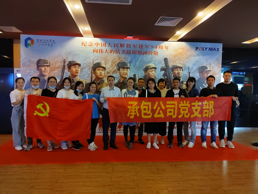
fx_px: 171
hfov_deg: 73.9
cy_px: 97
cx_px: 129
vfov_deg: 58.9
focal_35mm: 23
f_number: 1.9
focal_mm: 5.52
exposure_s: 1/33.3
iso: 3684
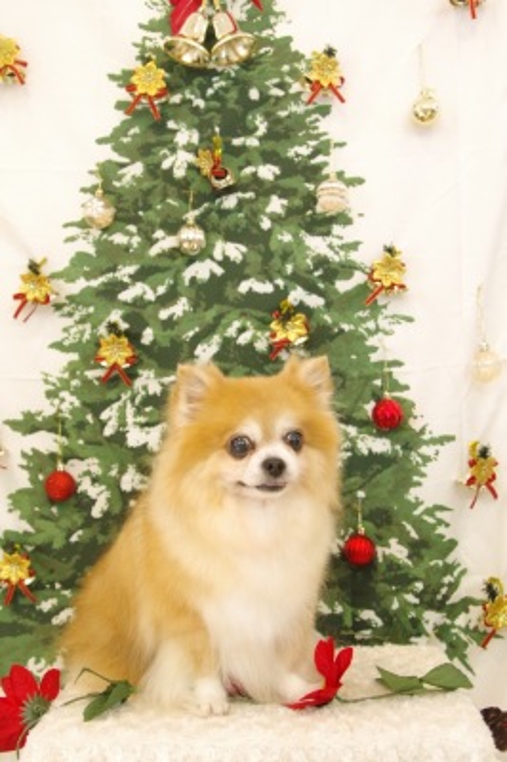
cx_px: 254
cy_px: 381
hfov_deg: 31.8
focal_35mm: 42
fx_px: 889
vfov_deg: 46.4
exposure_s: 1/100
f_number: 3.5
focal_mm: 28
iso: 1600
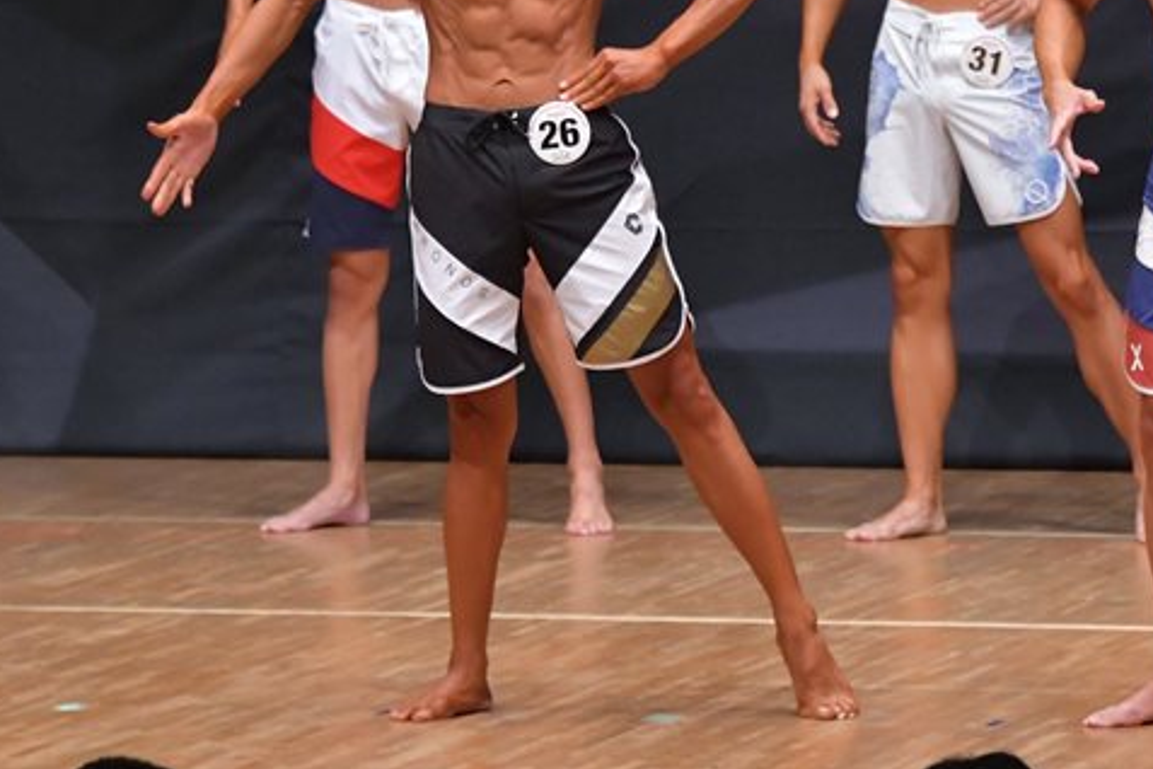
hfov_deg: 4.5
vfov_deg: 3.0
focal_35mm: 463
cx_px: 804
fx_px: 14828
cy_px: 198
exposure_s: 1/400
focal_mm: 190
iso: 6400
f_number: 5.6
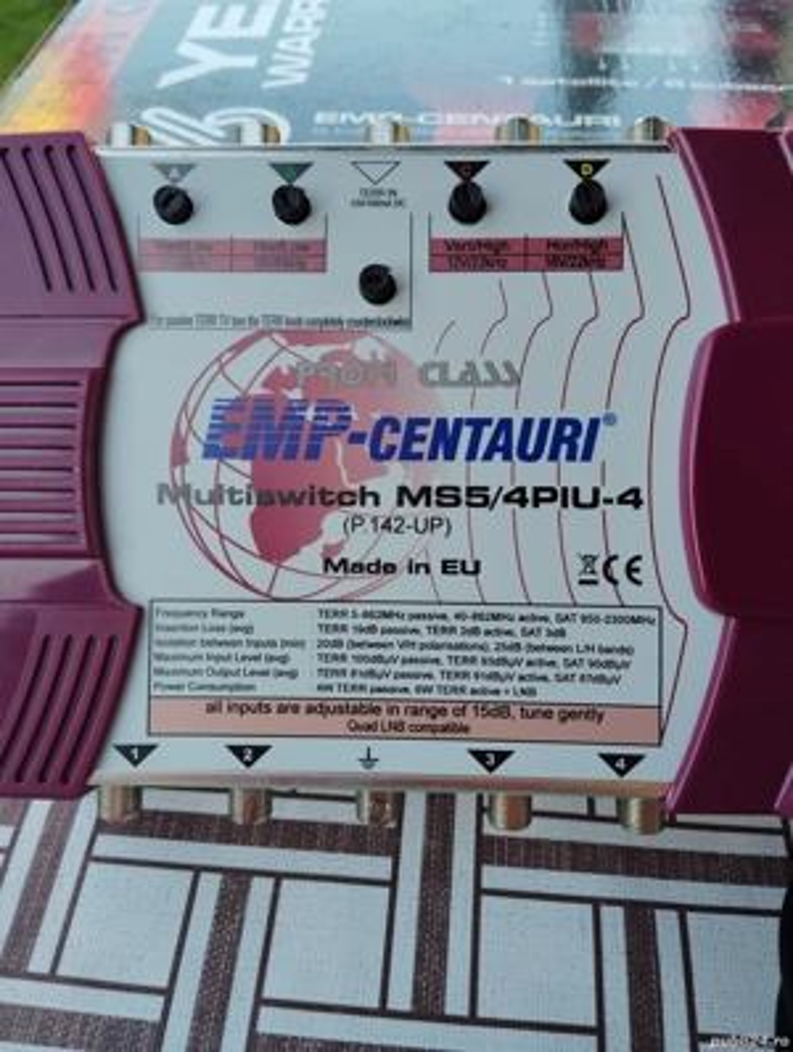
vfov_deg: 63.4
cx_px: 396
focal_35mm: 28
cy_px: 526
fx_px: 853
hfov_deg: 49.9
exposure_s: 1/100
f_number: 1.8
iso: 161
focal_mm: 4.22
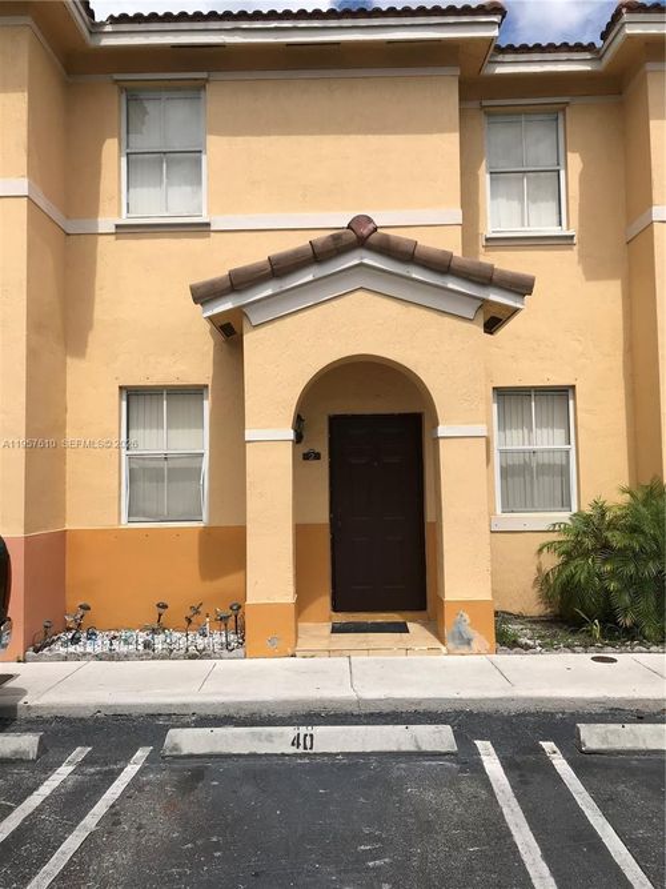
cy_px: 444
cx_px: 333
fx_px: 719
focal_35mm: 28
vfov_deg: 63.5
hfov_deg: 49.7
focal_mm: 3.99
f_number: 1.8
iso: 20
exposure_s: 1/4167
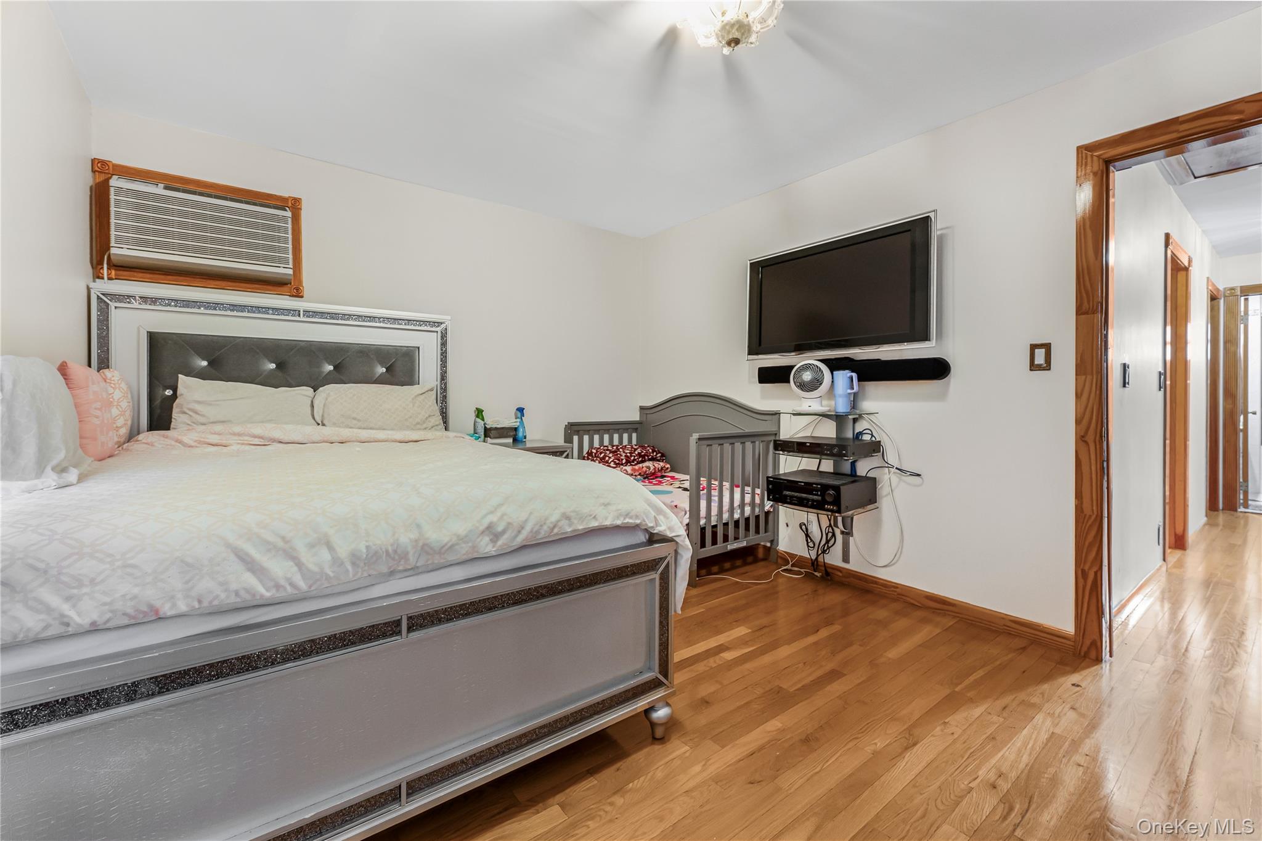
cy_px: 420
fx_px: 526
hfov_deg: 100.4
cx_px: 631
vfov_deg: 77.3
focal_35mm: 15
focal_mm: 15
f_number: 8
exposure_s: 1/2
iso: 800
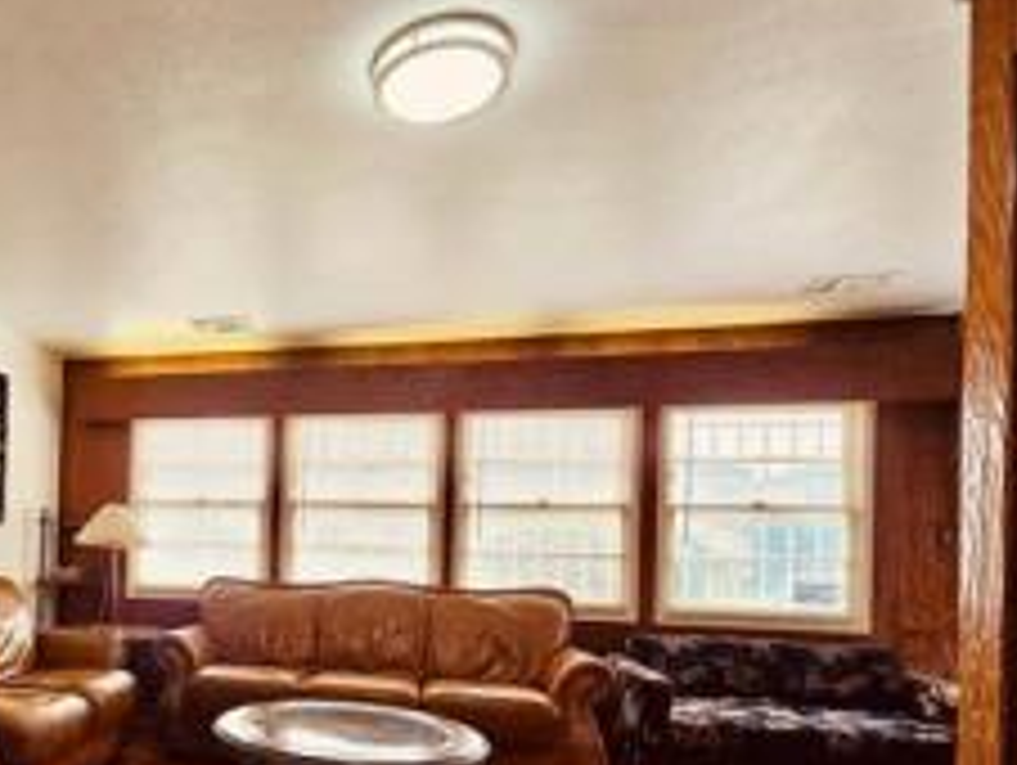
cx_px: 194
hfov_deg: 66.6
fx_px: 676
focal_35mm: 23
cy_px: 554
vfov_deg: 56.7
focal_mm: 2.2
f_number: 2.2
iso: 64
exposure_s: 1/60
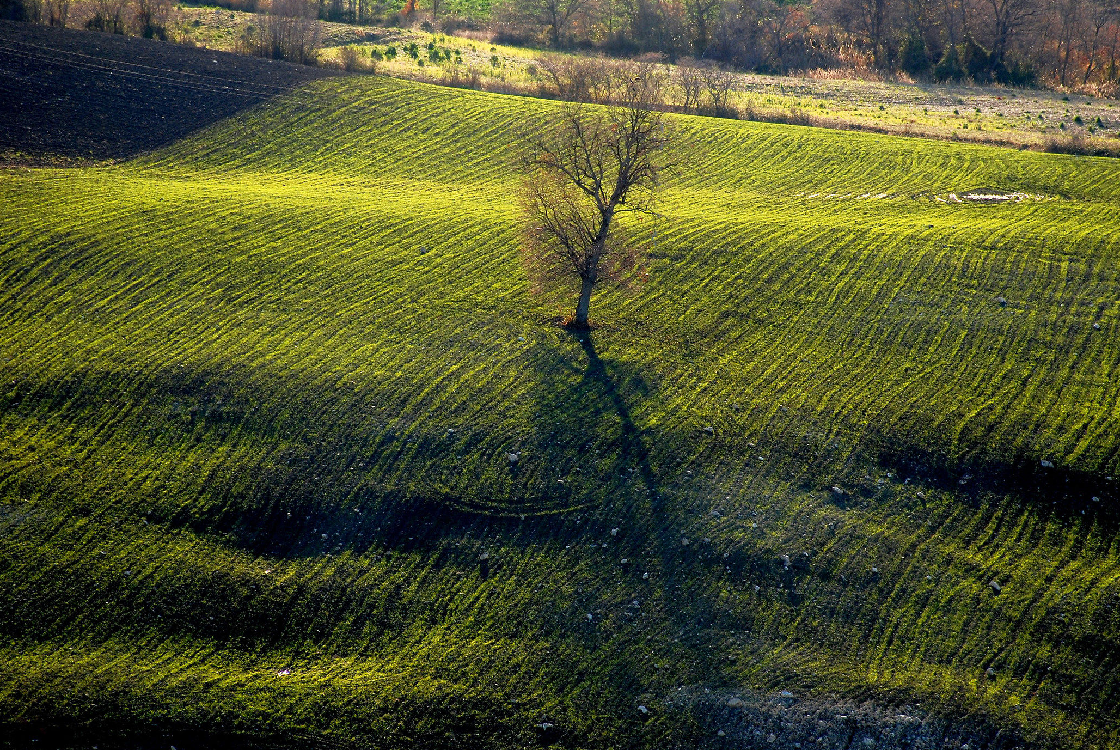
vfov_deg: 7.0
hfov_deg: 10.5
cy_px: 358
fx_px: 6105
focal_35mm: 196
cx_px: 556
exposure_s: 1/125
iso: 100
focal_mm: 112
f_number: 7.1
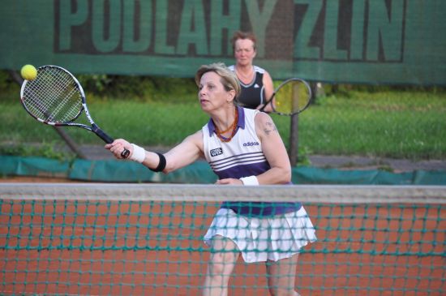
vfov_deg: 6.3
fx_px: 2691
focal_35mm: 218
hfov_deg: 9.5
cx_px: 223
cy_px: 148
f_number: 5
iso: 1100
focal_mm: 145
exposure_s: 1/500
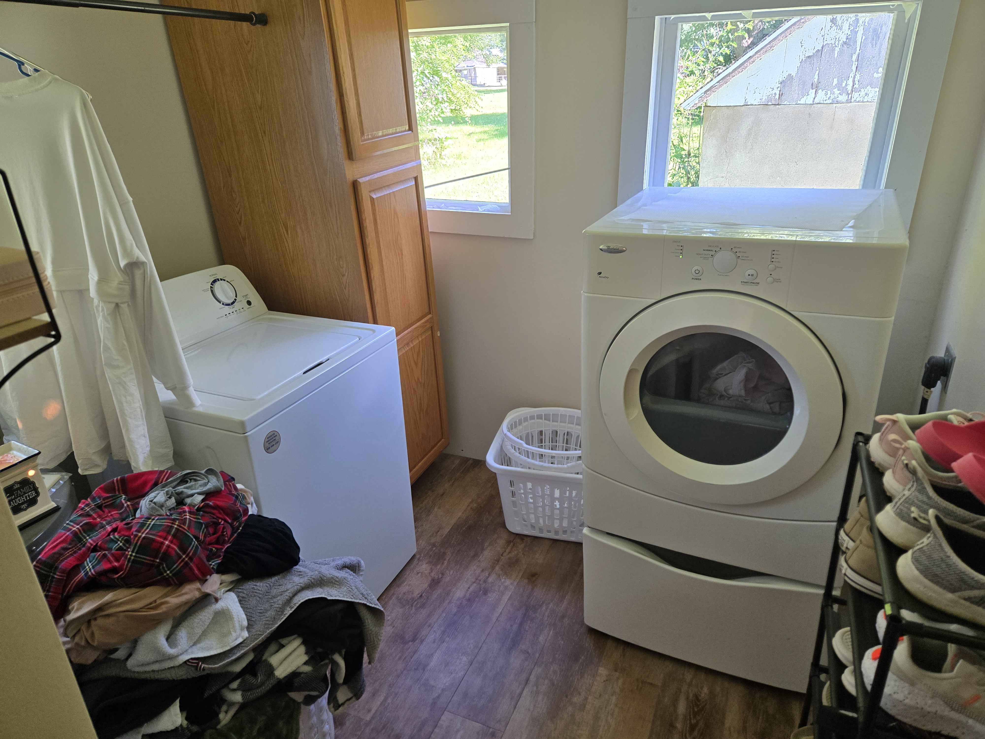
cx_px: 492
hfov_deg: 73.9
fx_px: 654
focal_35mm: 23
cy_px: 370
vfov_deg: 58.9
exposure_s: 1/180
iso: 160
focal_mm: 5.4
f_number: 1.8
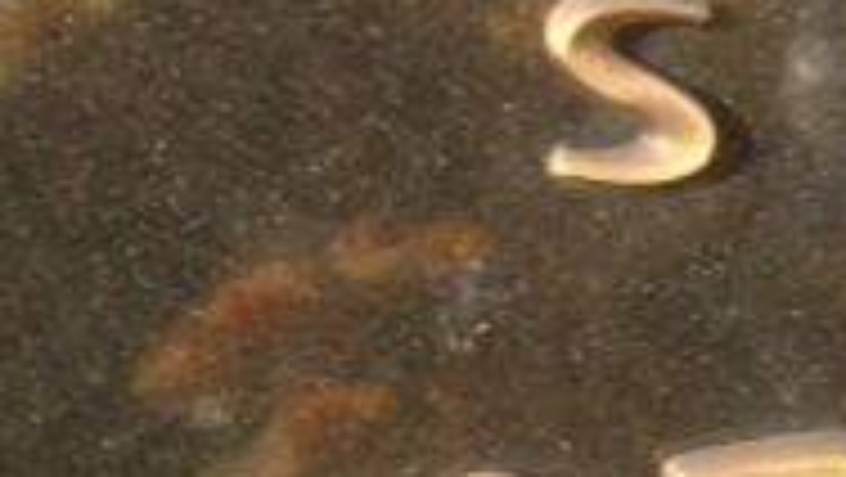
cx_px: 1044
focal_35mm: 137
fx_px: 3075
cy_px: 567
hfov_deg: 15.1
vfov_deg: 8.8
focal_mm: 6.2
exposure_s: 1/60
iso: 100
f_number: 5.6
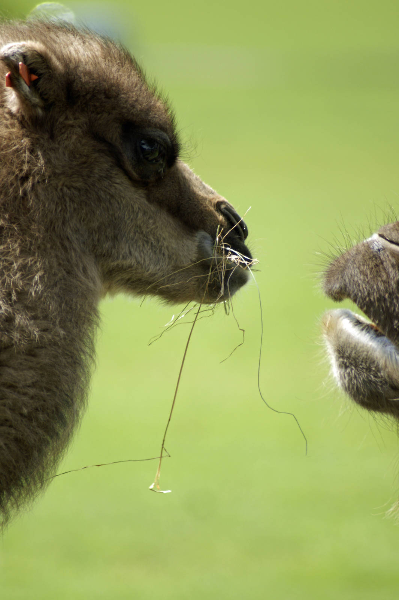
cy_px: 300
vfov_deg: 4.6
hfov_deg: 3.1
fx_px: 7489
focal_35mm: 450
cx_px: 200
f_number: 5.6
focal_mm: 300
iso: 160
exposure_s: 1/500
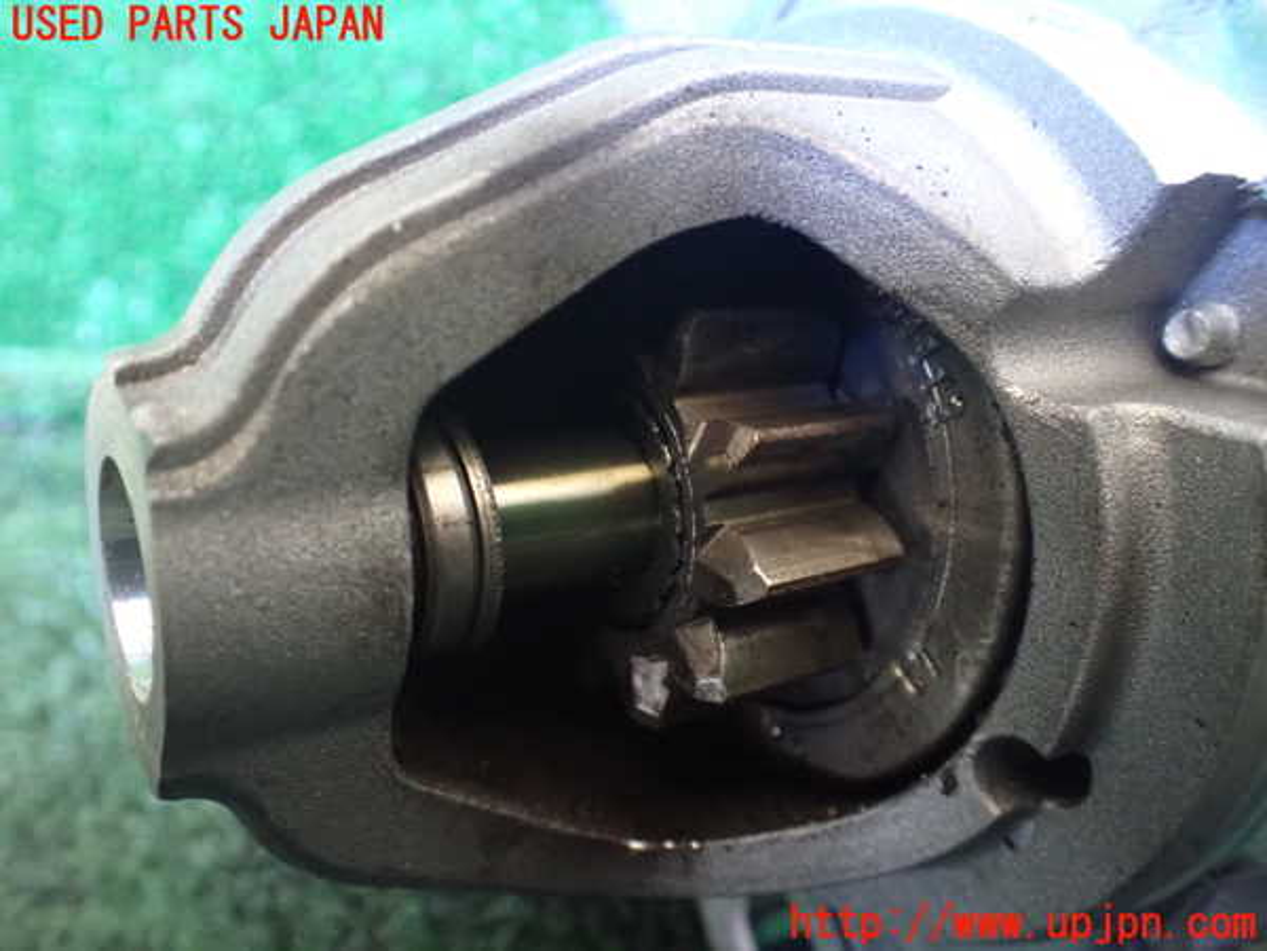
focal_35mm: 30
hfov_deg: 60.0
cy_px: 476
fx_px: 1098
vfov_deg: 46.8
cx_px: 634
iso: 1250
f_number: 2.3
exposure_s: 1/30
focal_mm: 5.4
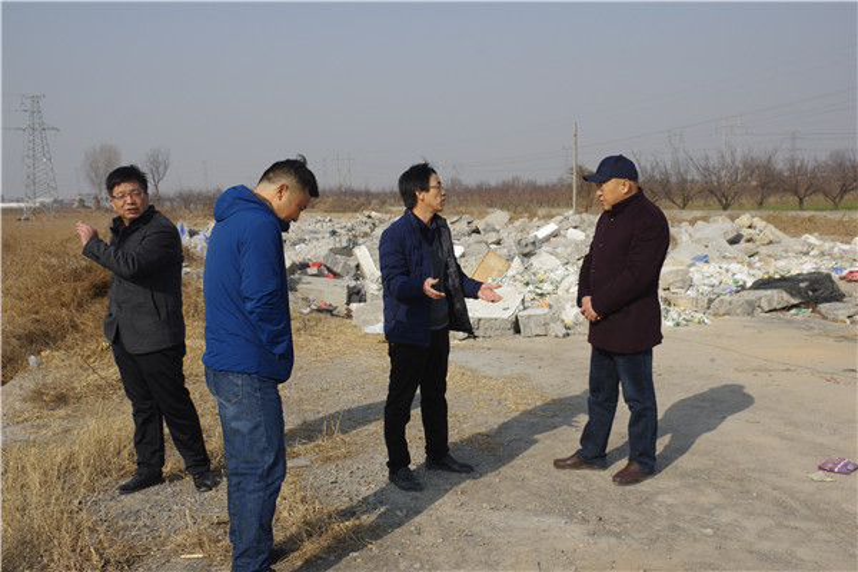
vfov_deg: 35.9
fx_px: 882
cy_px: 286
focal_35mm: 37
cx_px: 429
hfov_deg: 51.9
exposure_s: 1/1000
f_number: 7.1
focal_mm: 25
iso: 400
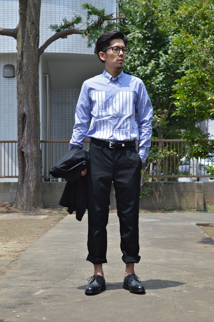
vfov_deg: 24.6
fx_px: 737
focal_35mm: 82
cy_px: 161
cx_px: 107
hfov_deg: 16.5
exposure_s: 1/200
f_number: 7.1
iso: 100
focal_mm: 55
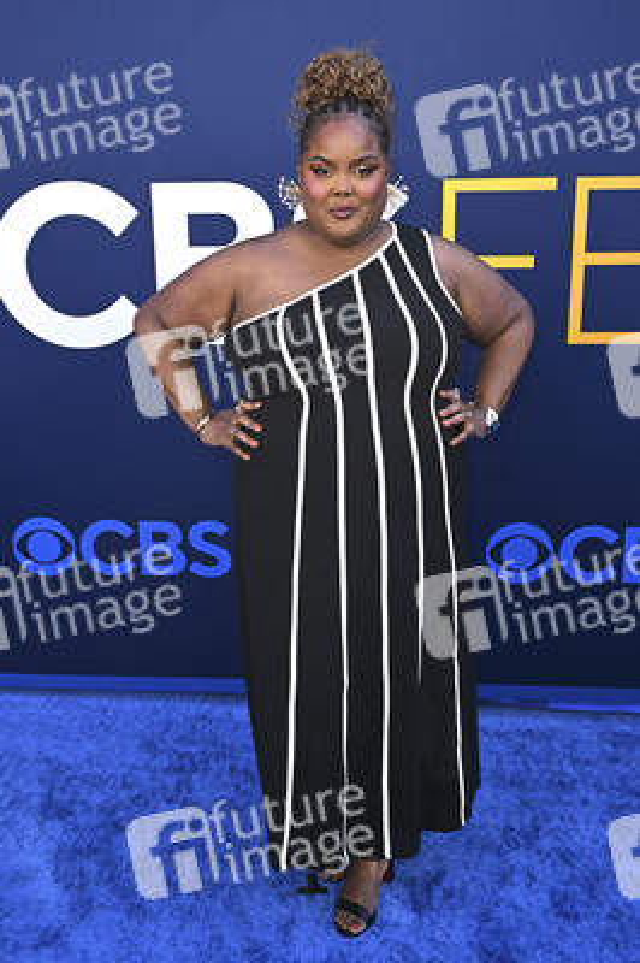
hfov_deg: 35.0
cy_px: 482
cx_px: 320
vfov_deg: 50.7
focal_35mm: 38
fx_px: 1015
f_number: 6.3
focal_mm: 38
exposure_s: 1/200
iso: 320
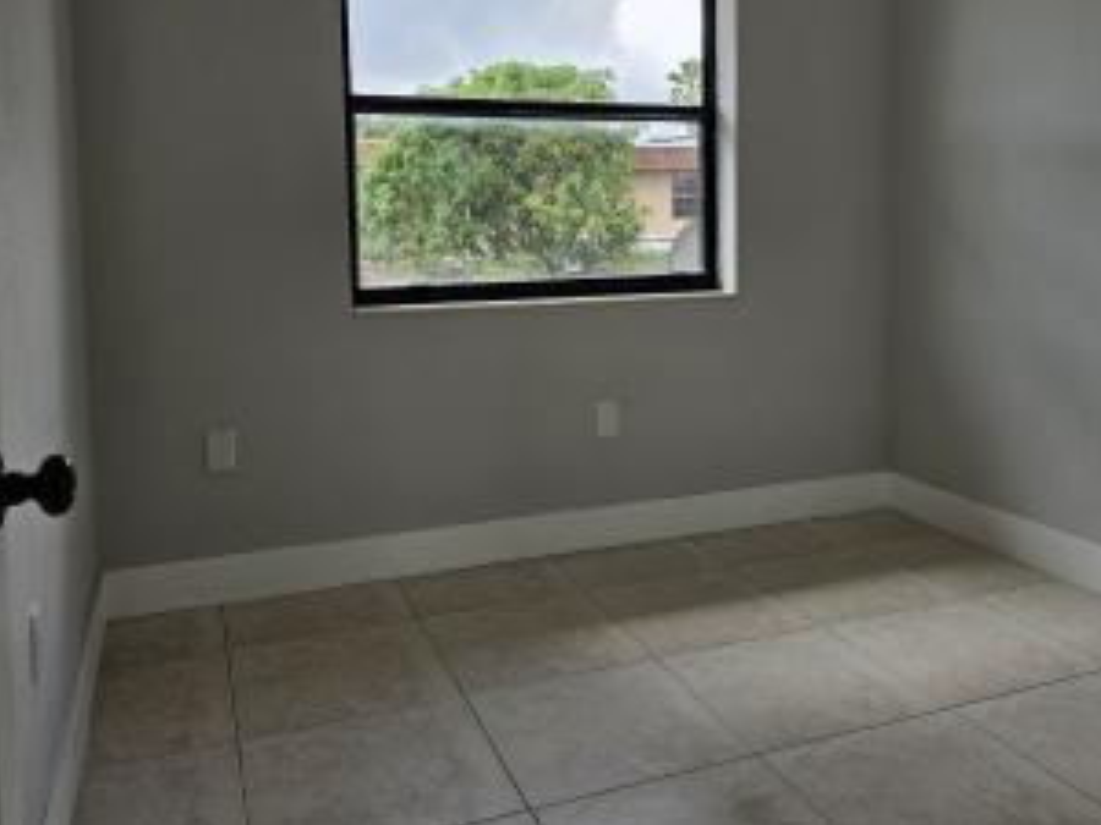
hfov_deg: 56.7
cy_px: 282
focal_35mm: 32
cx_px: 606
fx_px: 1018
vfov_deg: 43.6
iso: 50
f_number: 1.8
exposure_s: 1/401
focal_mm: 5
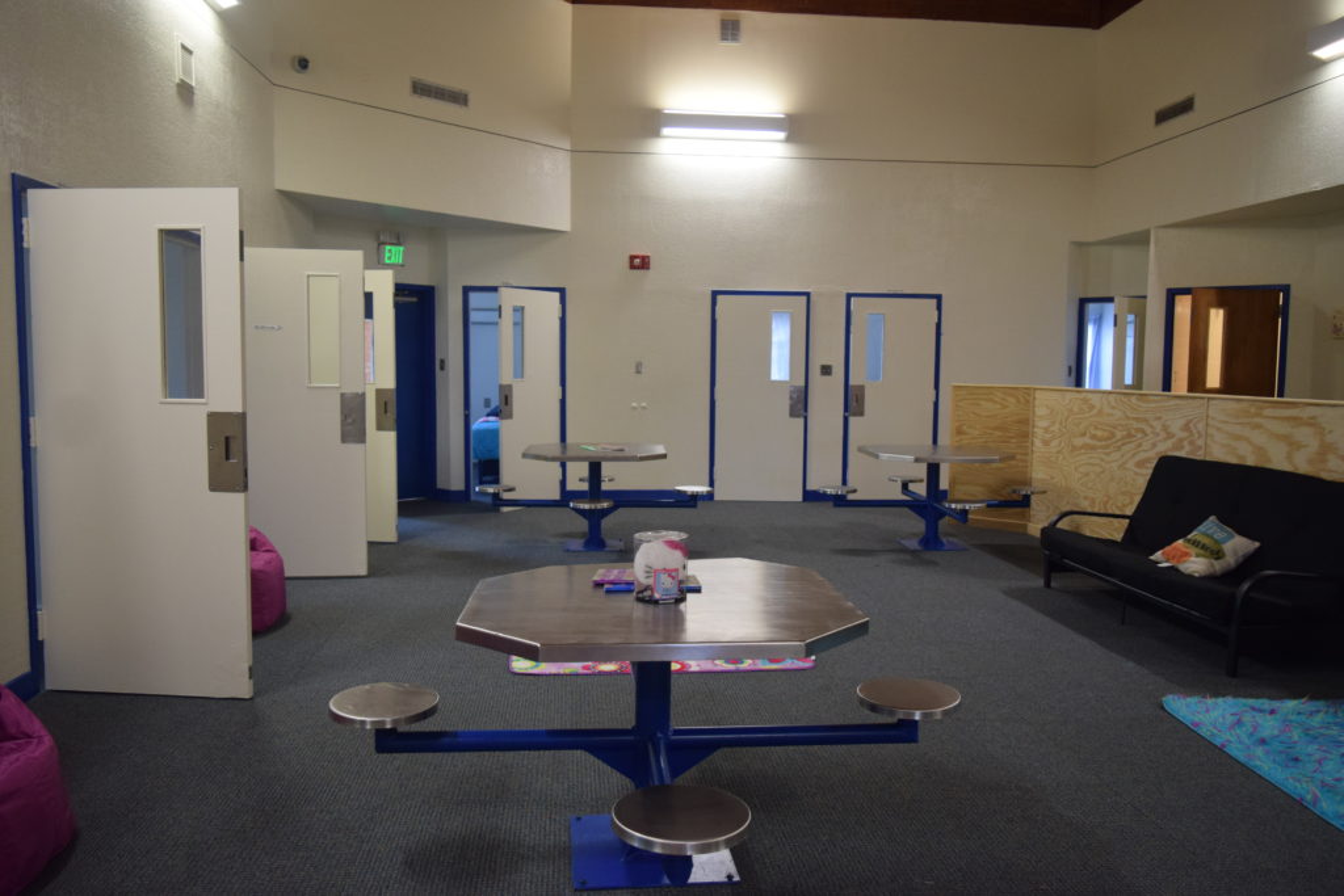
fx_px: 1008
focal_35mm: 27
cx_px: 672
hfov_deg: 67.4
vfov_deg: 47.9
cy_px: 448
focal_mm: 18
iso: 1000
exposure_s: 1/60
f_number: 3.5
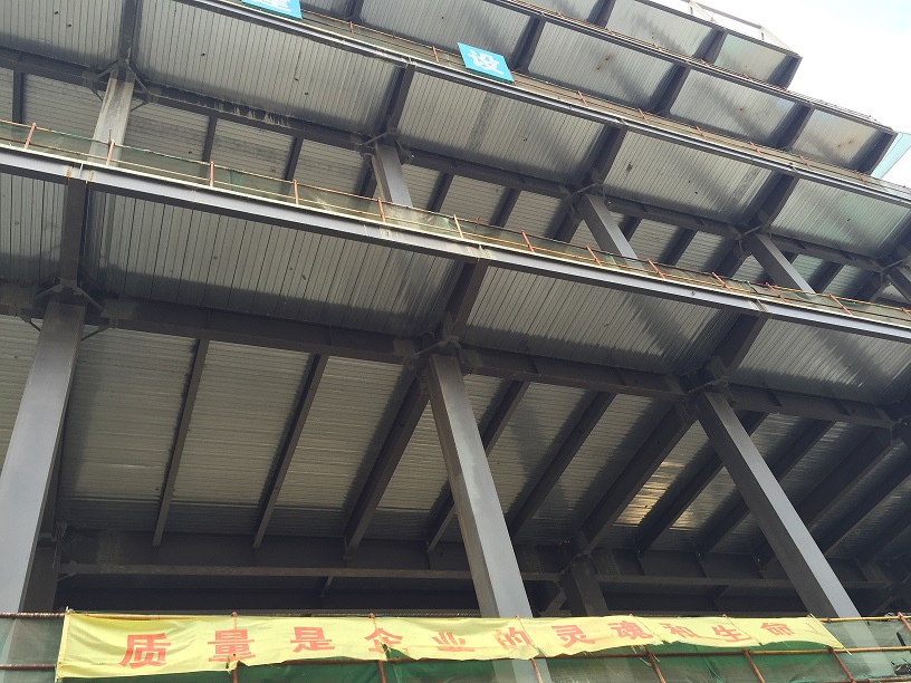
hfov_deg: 61.7
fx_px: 763
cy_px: 342
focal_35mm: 29
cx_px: 456
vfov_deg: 48.2
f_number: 2.2
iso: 32
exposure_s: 1/120
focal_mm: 4.15
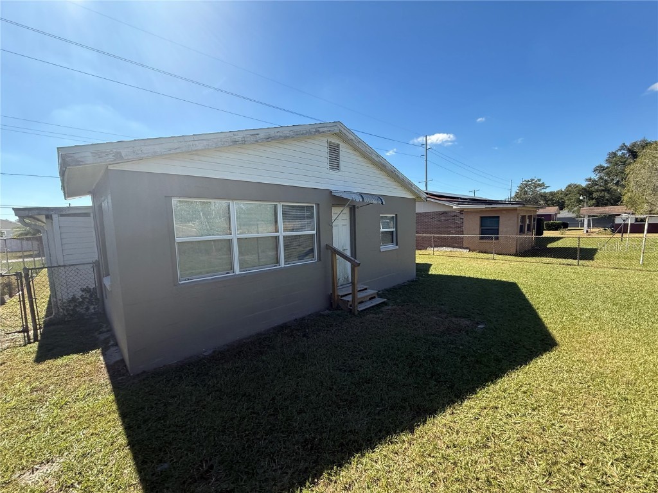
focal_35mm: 14
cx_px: 329
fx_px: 266
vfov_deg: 85.7
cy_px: 246
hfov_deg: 102.1
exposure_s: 1/928
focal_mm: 2.22
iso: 64
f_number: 2.2
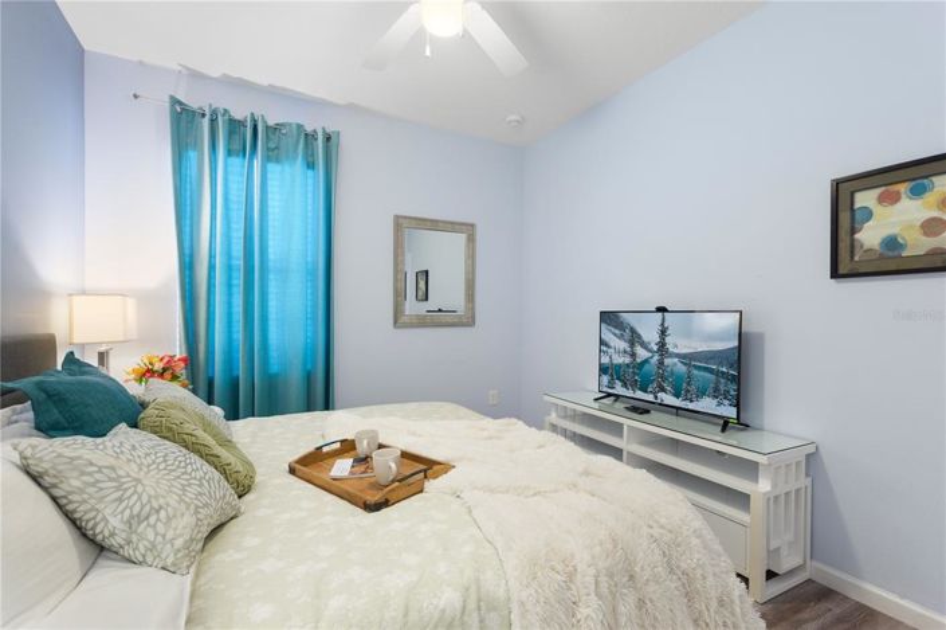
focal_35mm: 15
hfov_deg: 100.4
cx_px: 473
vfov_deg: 77.2
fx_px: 394
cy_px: 315
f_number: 4.5
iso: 400
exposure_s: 1/400
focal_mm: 10
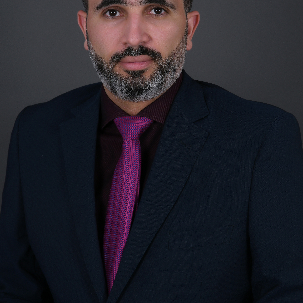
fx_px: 951
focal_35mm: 96
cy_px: 92
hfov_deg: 18.1
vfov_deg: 18.0
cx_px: 152
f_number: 9
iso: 320
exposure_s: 1/100
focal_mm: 50
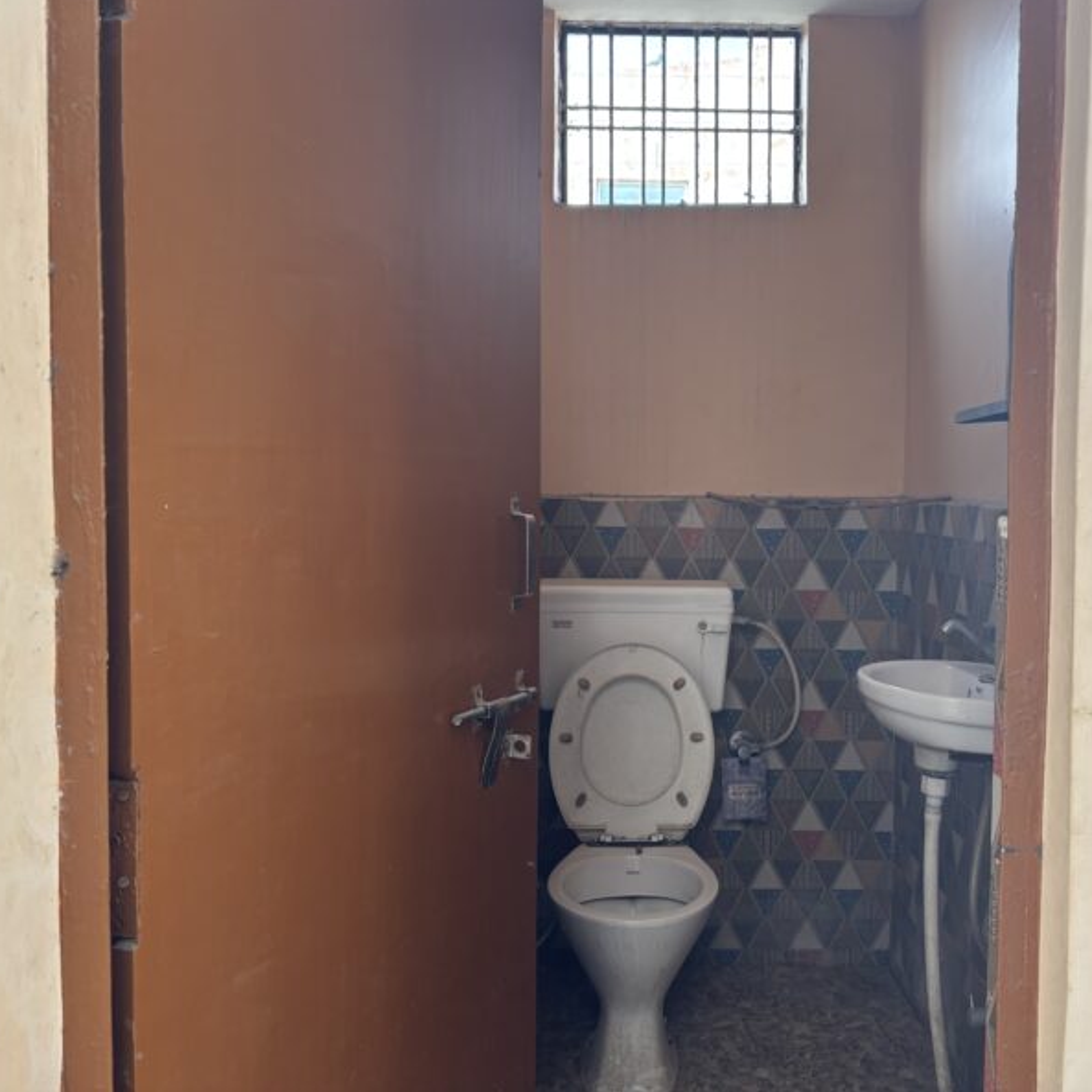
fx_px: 1106
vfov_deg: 52.5
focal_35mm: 31
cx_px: 654
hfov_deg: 52.2
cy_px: 543
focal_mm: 5.96
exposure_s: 1/121
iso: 100
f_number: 1.6
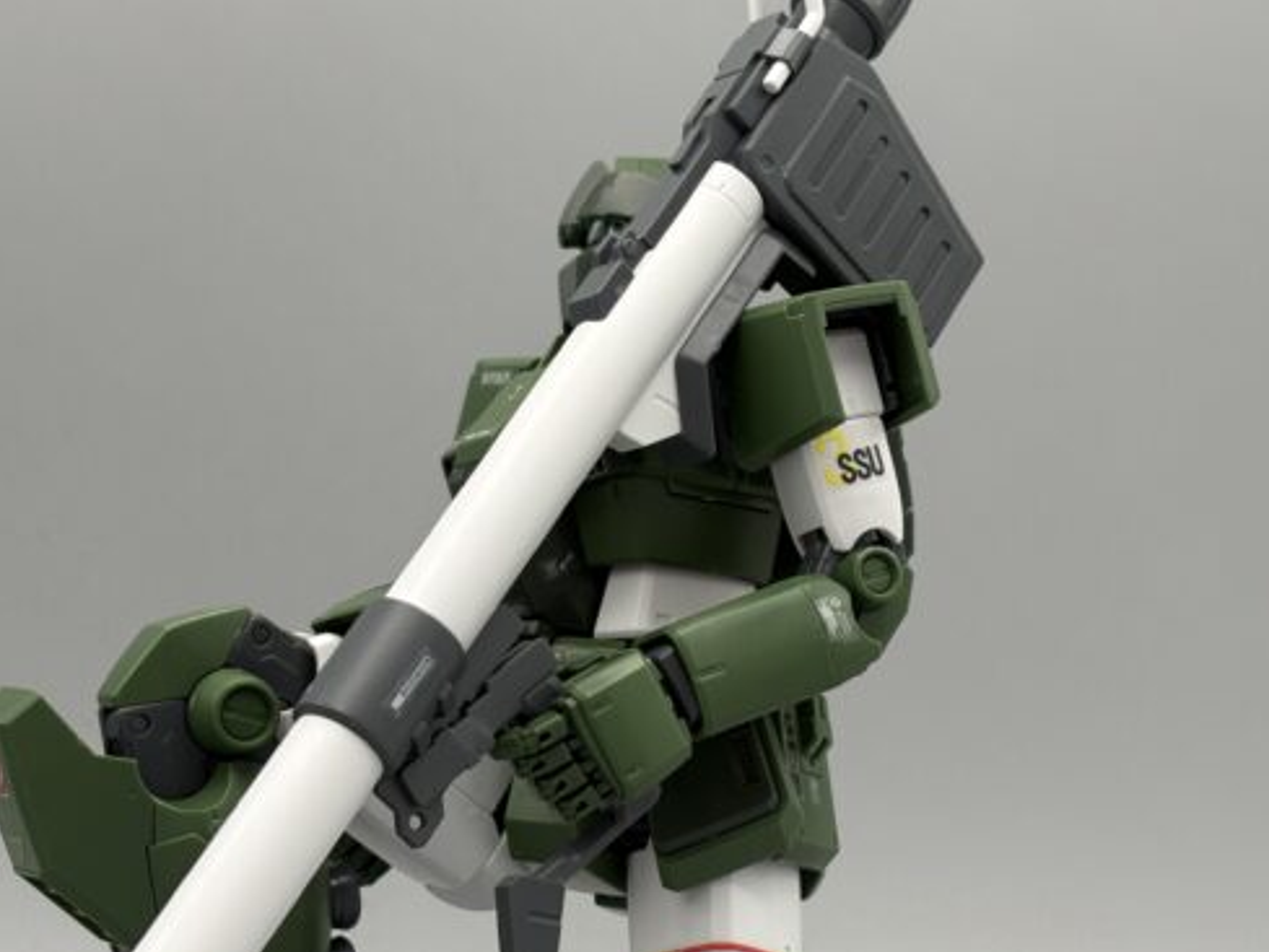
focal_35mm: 85
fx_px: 3117
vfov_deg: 17.3
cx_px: 659
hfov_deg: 23.0
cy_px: 649
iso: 32
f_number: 1.6
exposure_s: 1/243
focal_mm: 5.96
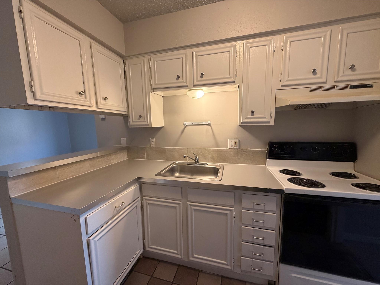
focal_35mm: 14
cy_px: 142
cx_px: 190
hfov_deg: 102.1
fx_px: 154
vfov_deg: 85.7
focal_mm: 2.22
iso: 320
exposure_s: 1/87
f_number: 2.2
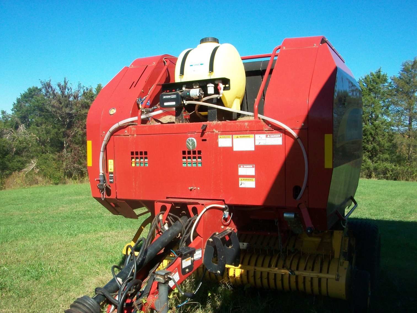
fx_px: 410
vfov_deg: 41.8
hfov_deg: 54.0
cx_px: 208
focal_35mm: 34
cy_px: 156
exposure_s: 1/250
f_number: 5.5
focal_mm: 5.7
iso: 80
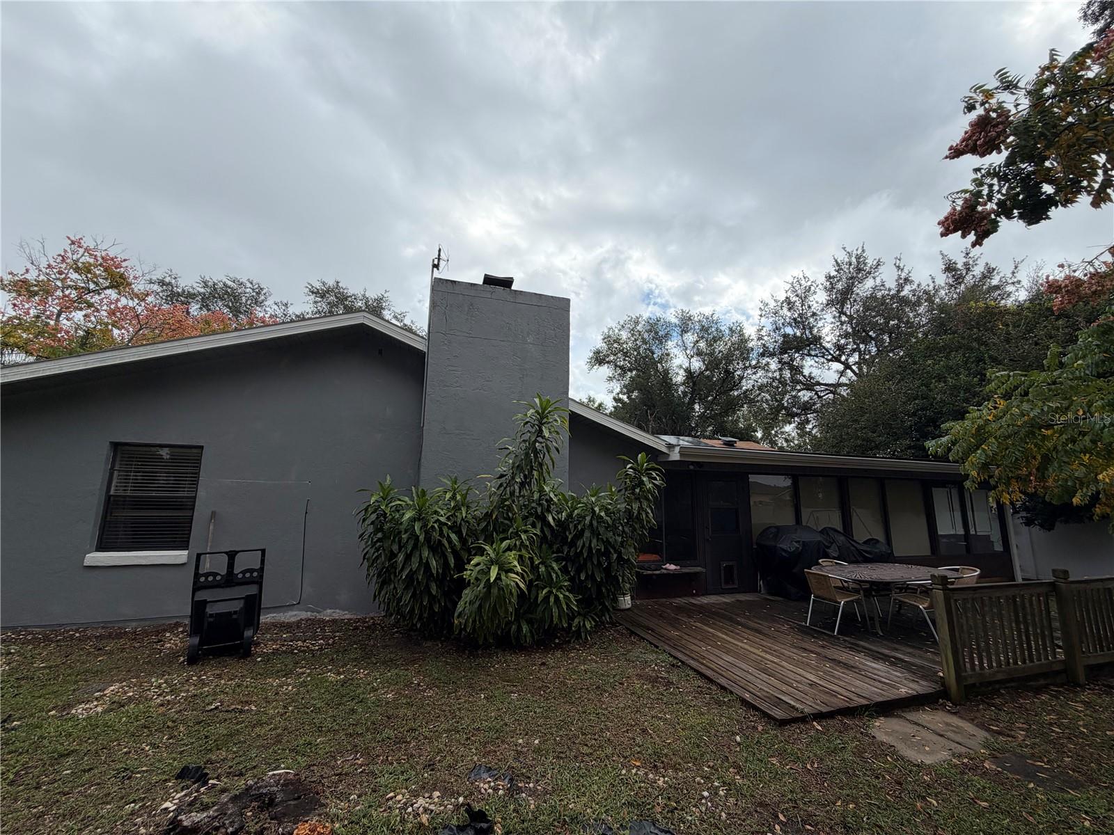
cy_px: 418
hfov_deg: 102.1
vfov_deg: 85.7
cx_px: 557
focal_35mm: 14
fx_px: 451
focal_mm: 2.22
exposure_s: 1/820
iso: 20
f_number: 2.2
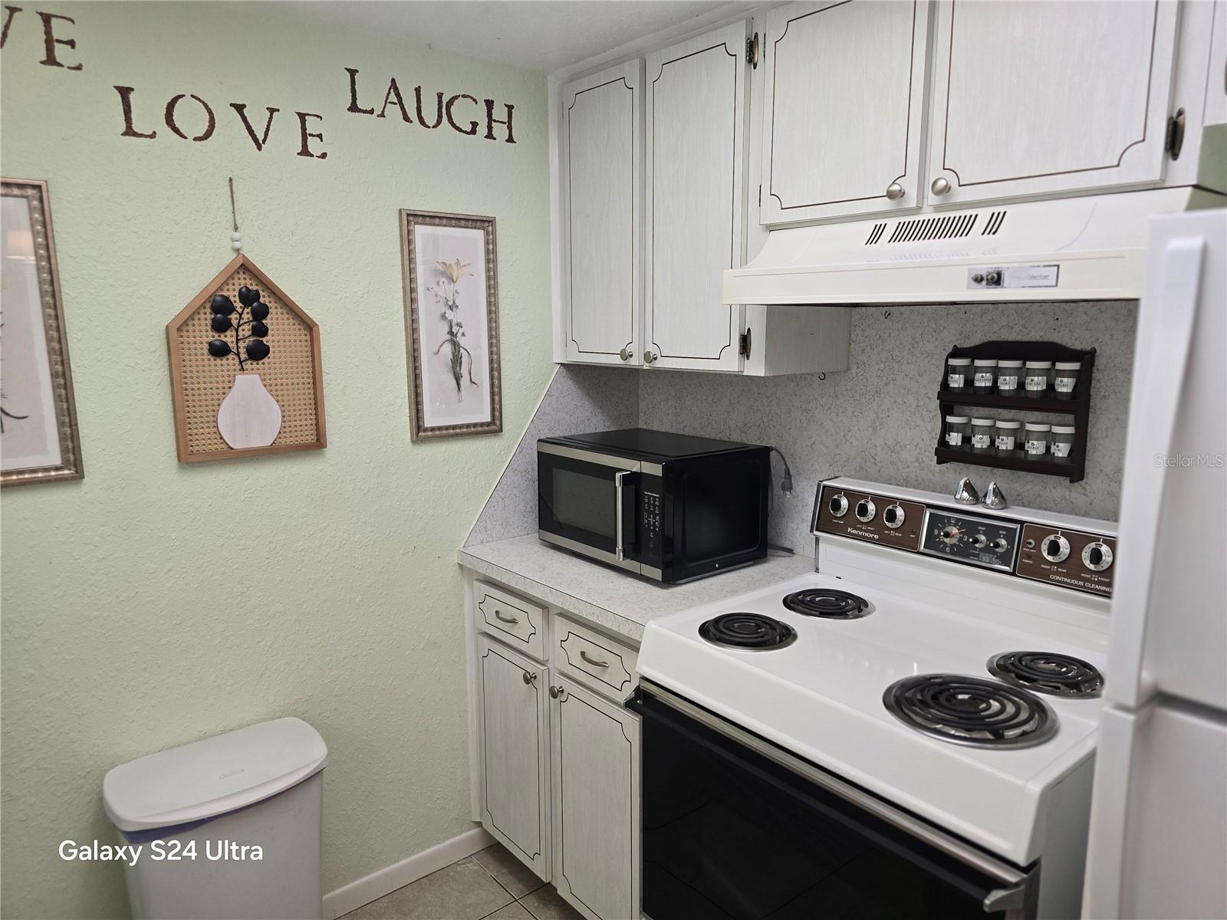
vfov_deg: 58.9
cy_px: 460
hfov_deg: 73.9
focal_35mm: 23
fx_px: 815
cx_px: 614
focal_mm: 6.3
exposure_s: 1/120
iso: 160
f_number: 1.7
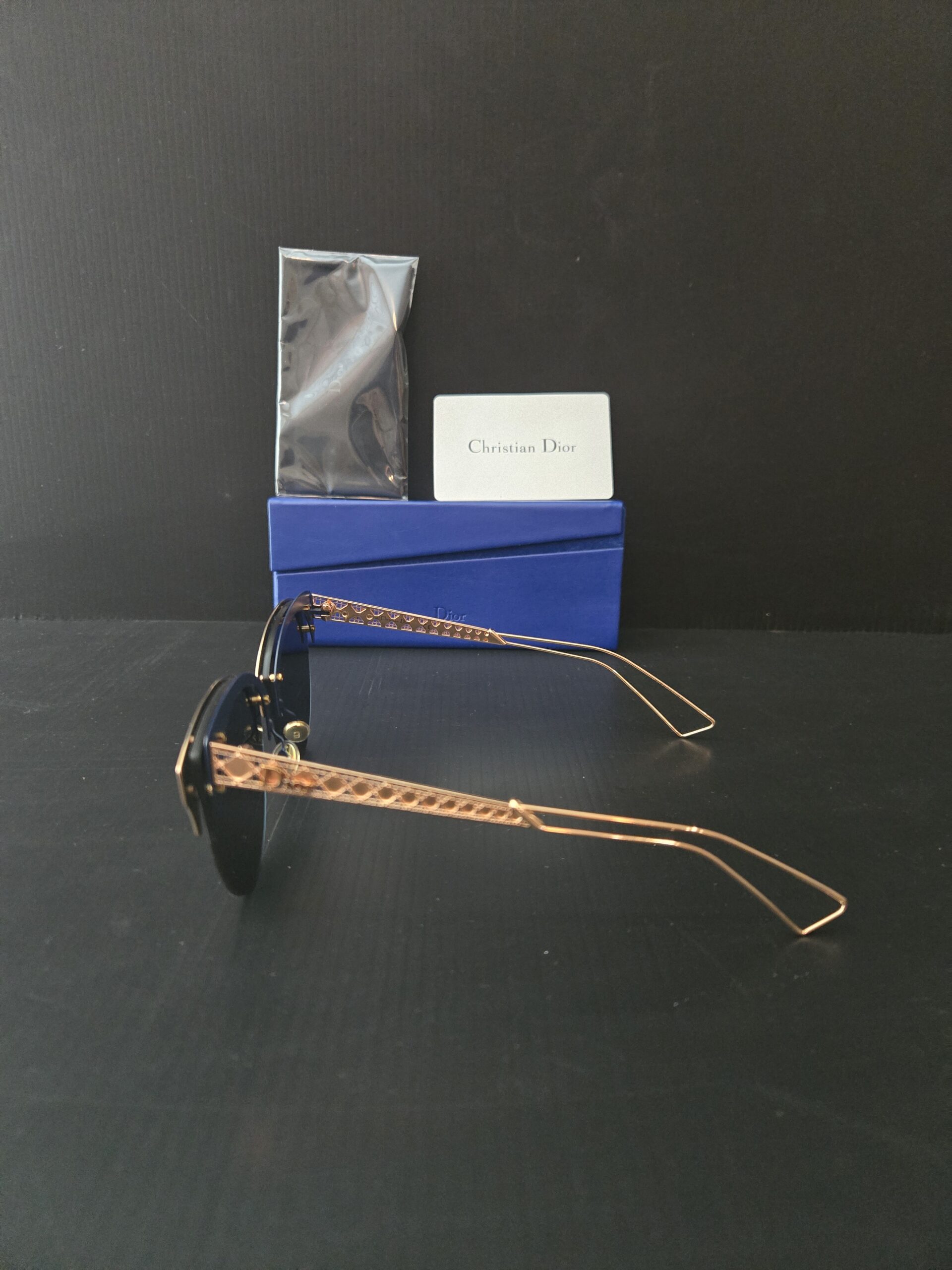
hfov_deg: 58.9
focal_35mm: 23
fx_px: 843
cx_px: 476
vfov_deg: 73.9
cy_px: 635
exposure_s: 1/60
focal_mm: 5.4
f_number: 1.8
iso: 1600
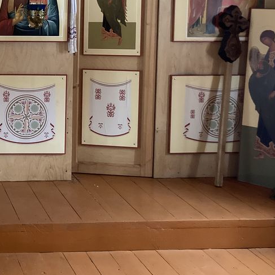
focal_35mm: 61
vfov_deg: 27.4
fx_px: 548
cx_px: -45
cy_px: 44
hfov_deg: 25.6
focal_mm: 3.99
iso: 640
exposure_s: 1/30
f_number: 1.8
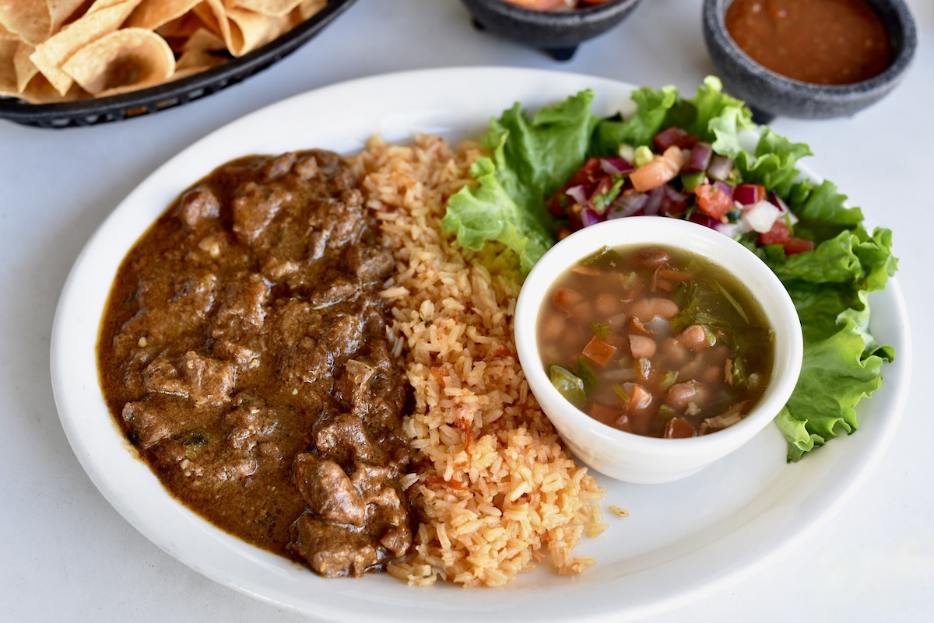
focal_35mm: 50
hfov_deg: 39.6
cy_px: 312
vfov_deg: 27.0
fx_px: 1298
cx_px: 467
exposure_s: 1/80
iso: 400
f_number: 4.5
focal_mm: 50
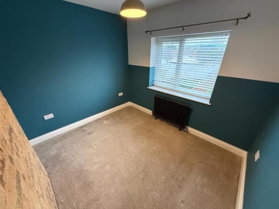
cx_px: 140
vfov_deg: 85.7
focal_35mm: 14
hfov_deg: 102.1
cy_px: 104
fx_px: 113
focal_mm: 2.22
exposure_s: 1/50
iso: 320
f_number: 2.2
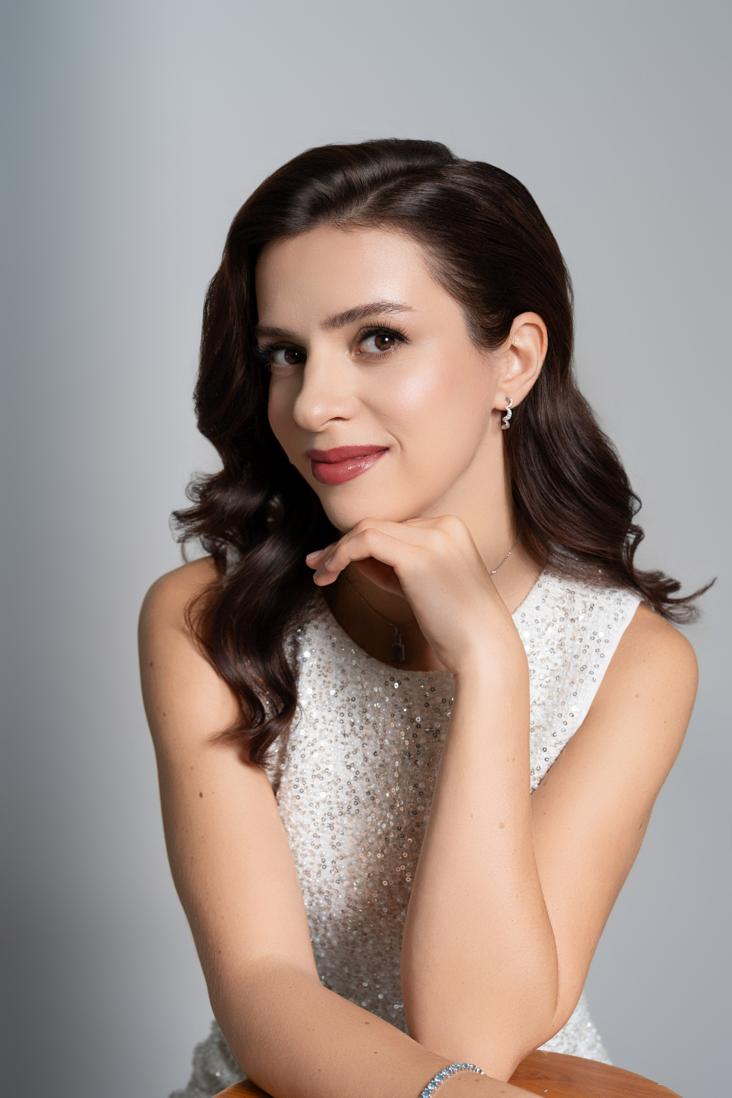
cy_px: 549
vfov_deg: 28.8
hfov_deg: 19.5
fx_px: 2135
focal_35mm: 70
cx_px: 366
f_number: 6.3
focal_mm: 70
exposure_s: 1/125
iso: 160
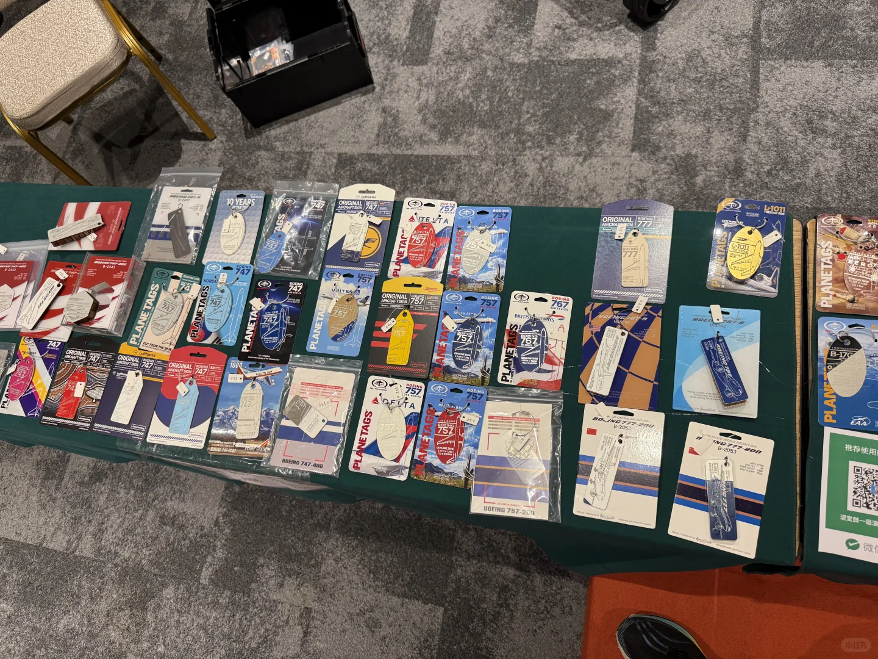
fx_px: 609
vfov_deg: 56.8
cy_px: 330
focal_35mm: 24
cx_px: 439
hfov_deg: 71.6
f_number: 1.78
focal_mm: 6.76
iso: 125
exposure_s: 1/100
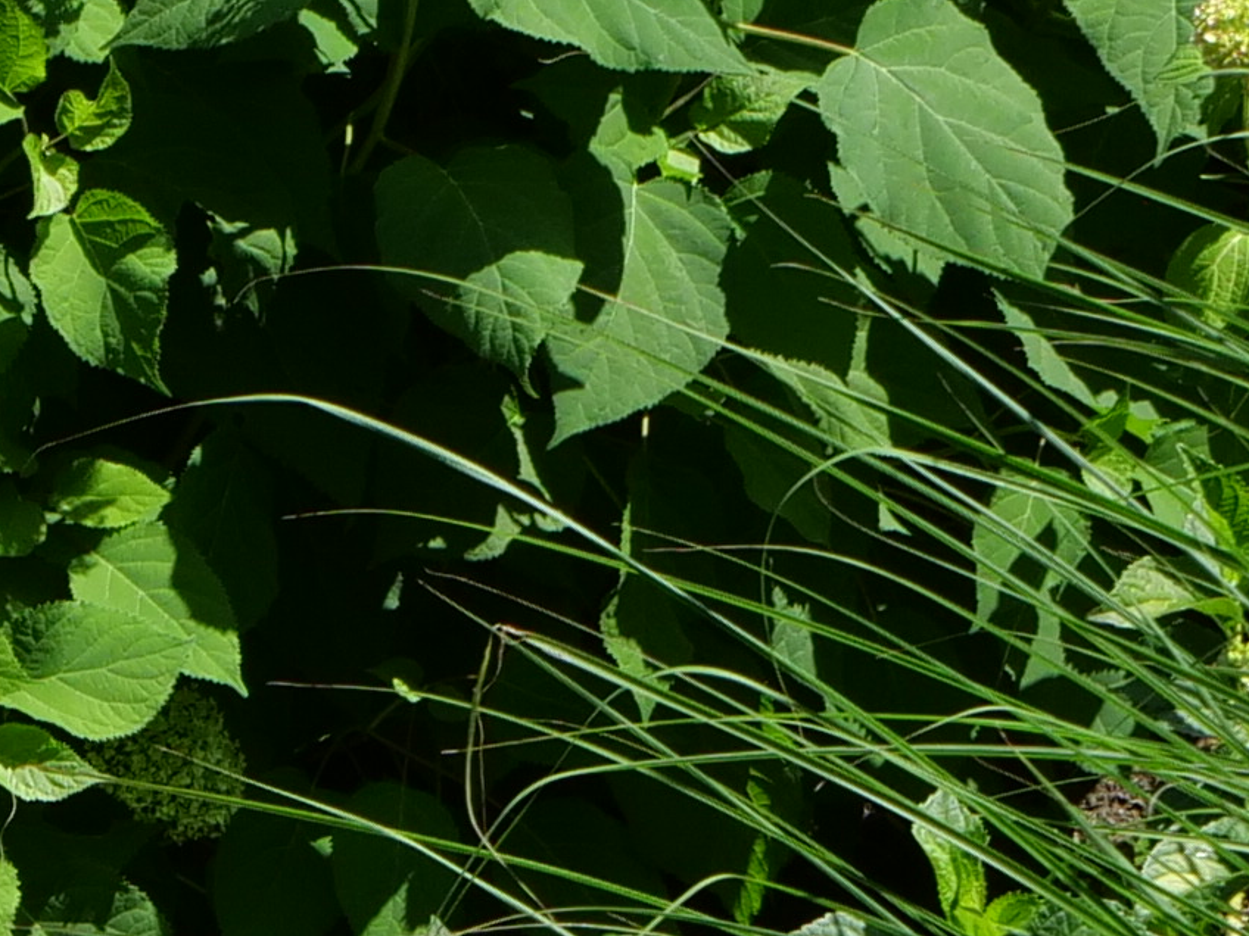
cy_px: 1656
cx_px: -1044
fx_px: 15876
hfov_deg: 4.5
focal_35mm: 440
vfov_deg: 3.4
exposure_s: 1/500
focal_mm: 36
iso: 200
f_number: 7.1
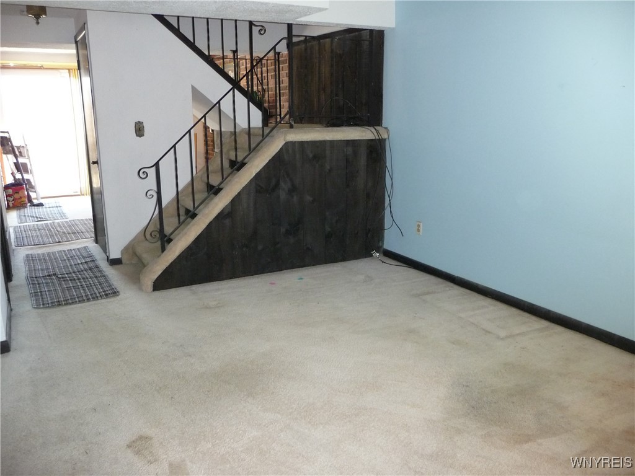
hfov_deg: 63.4
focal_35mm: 28
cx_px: 318
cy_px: 238
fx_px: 514
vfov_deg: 49.7
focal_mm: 4.7
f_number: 3.3
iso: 400
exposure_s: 1/30
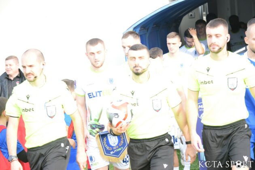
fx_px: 850
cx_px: 128
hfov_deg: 17.1
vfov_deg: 11.4
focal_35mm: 120
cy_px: 85
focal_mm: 80
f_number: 4.5
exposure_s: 1/800
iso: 1600
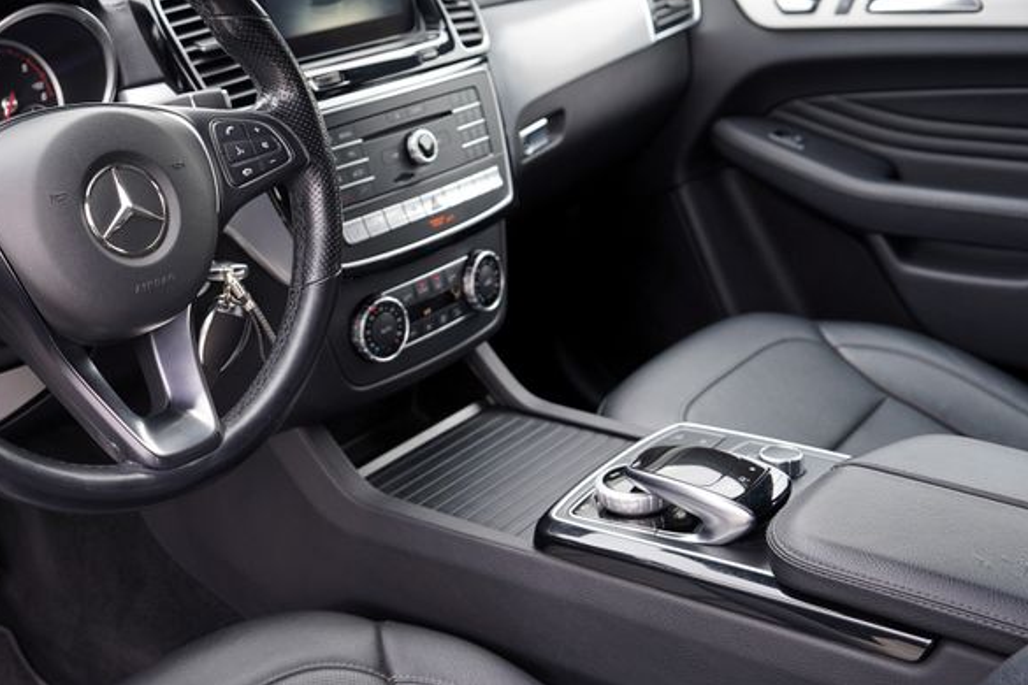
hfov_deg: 43.9
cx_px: 186
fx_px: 1199
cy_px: 205
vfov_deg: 31.5
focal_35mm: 42
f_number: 3.2
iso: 100
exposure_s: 1/40
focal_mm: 24
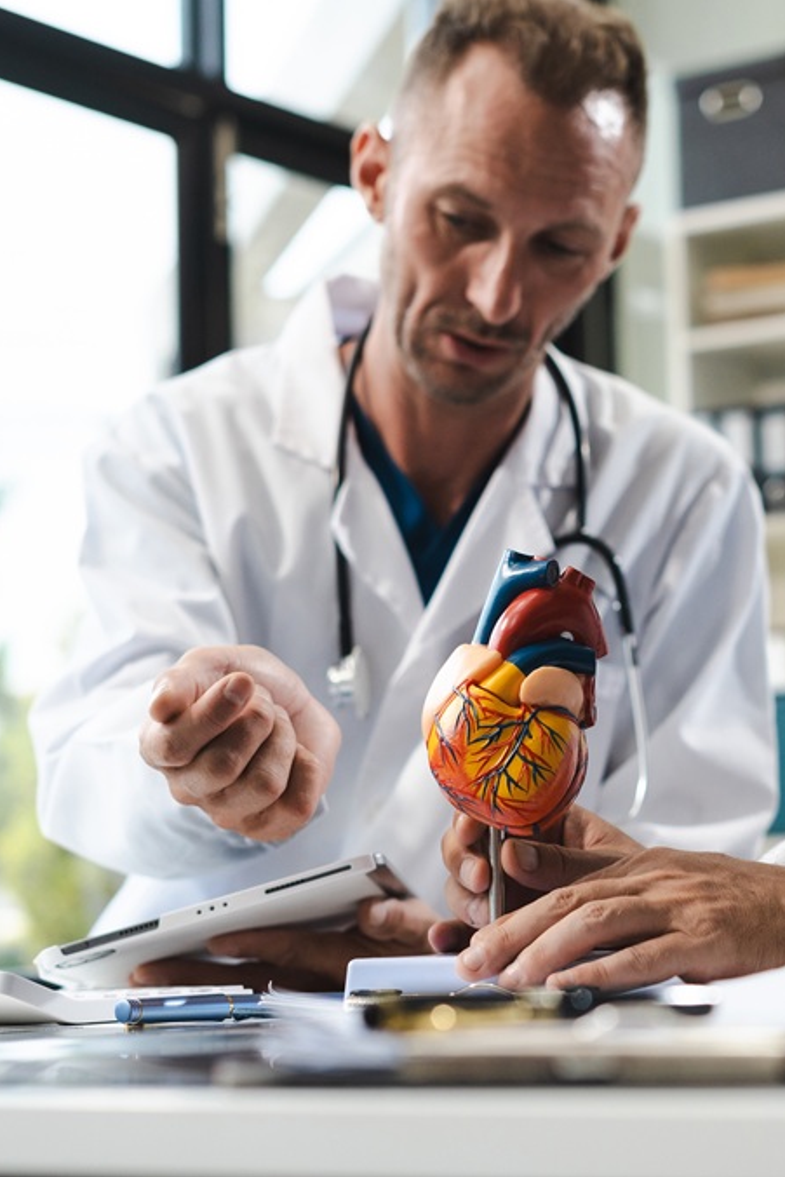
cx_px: 717
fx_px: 2484
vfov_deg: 26.6
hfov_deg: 17.7
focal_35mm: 76
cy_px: 582
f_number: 3.2
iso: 800
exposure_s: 1/250
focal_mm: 50
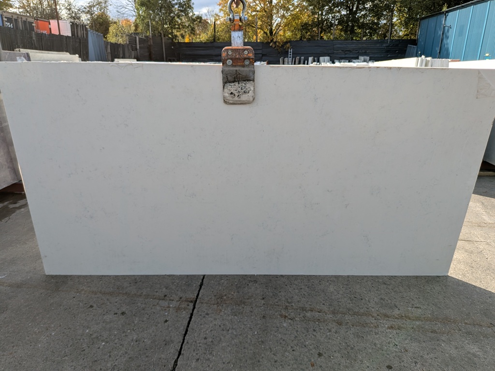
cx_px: 248
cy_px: 186
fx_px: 343
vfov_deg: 56.8
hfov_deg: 71.6
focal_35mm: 24
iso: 36
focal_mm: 4.53
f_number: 1.7
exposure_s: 1/1088
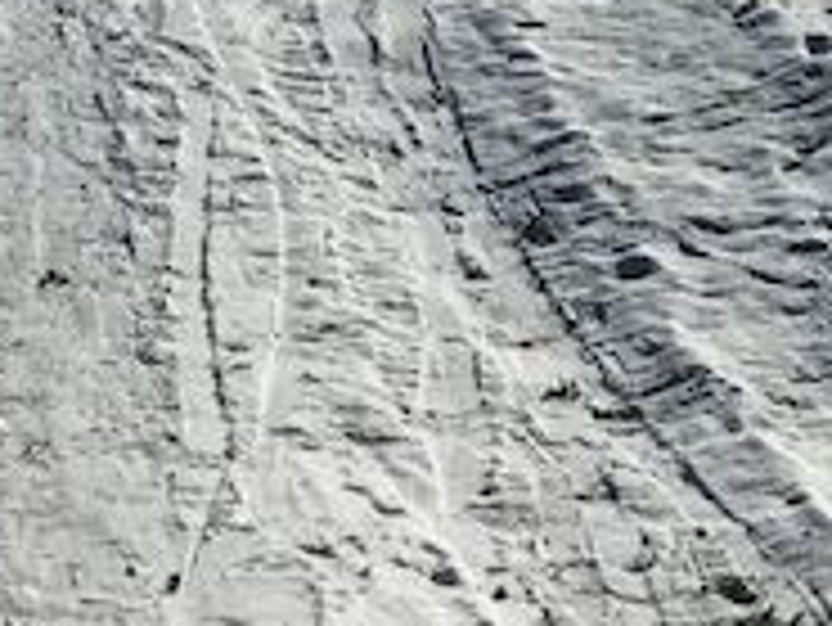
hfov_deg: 12.6
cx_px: 459
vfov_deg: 8.6
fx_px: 3776
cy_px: -896
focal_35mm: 157
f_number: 2.2
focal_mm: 4.15
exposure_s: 1/4049
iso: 25
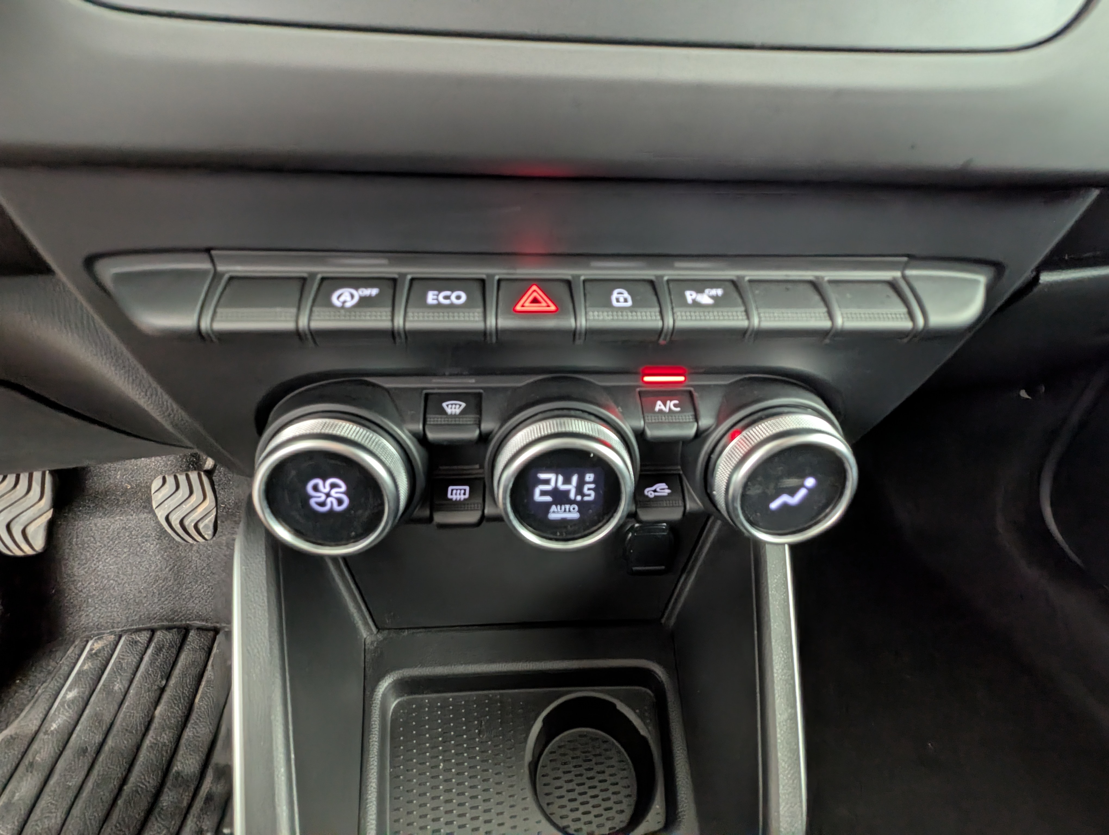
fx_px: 513
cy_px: 418
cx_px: 554
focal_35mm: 16
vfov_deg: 78.2
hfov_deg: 94.4
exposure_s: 1/23.8
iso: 349
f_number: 2.2
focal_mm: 2.35
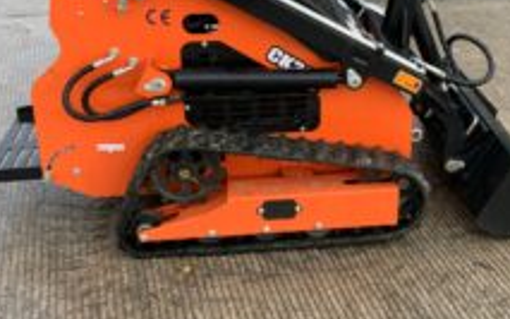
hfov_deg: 38.6
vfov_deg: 24.4
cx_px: 323
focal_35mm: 52
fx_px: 723
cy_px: 55
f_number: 1.8
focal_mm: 3
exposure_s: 1/128
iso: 16
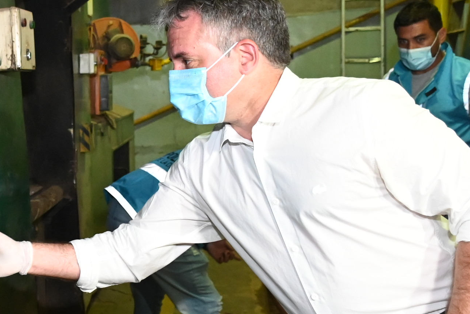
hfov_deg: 30.4
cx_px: 16
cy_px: 188
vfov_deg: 21.9
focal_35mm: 62
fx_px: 810
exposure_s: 1/160
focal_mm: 18
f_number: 4.5
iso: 4000
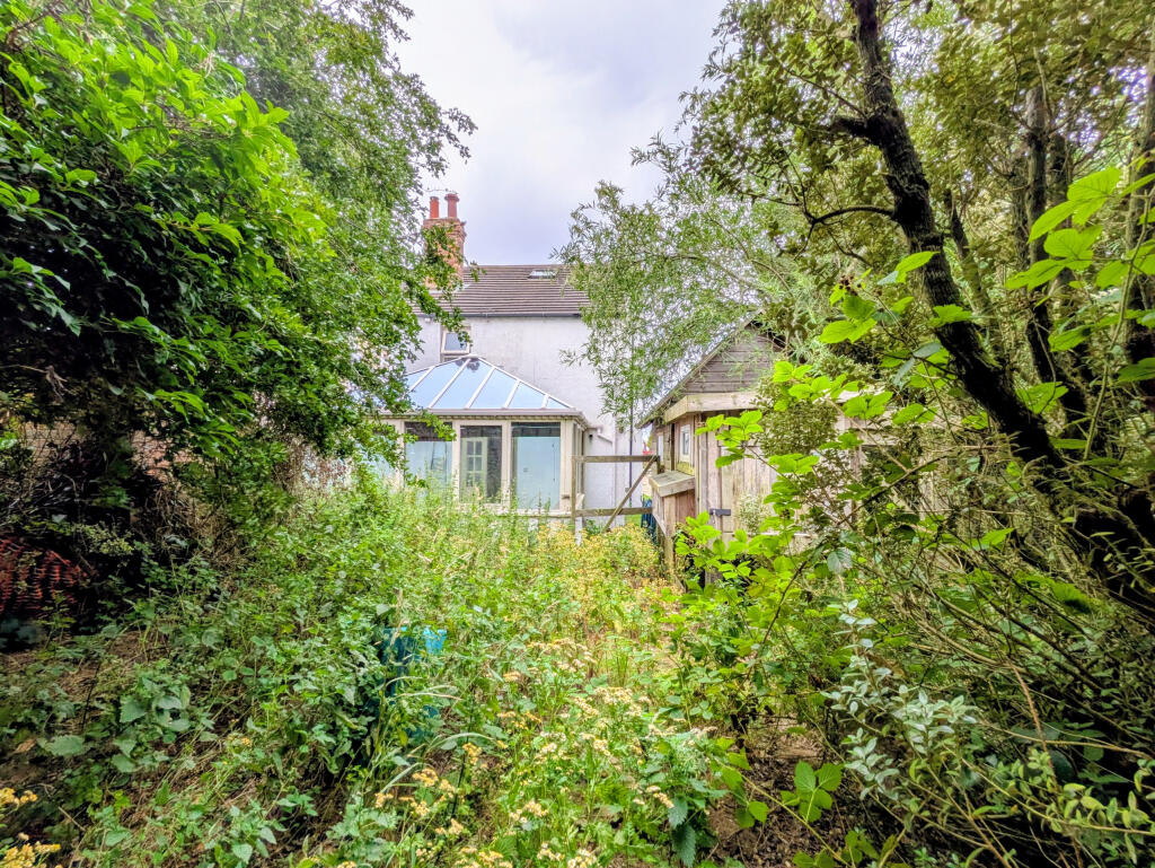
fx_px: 467
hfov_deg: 102.0
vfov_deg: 85.7
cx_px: 578
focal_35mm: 14
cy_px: 434
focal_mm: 1.83
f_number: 2.2
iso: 32
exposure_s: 1/305
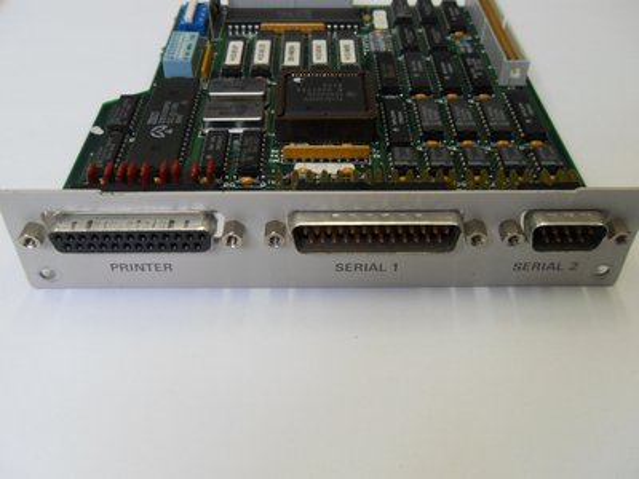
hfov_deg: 52.6
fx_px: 646
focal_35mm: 35
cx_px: 320
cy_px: 240
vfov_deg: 40.7
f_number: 3.5
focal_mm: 6.3
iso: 200
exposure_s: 1/30
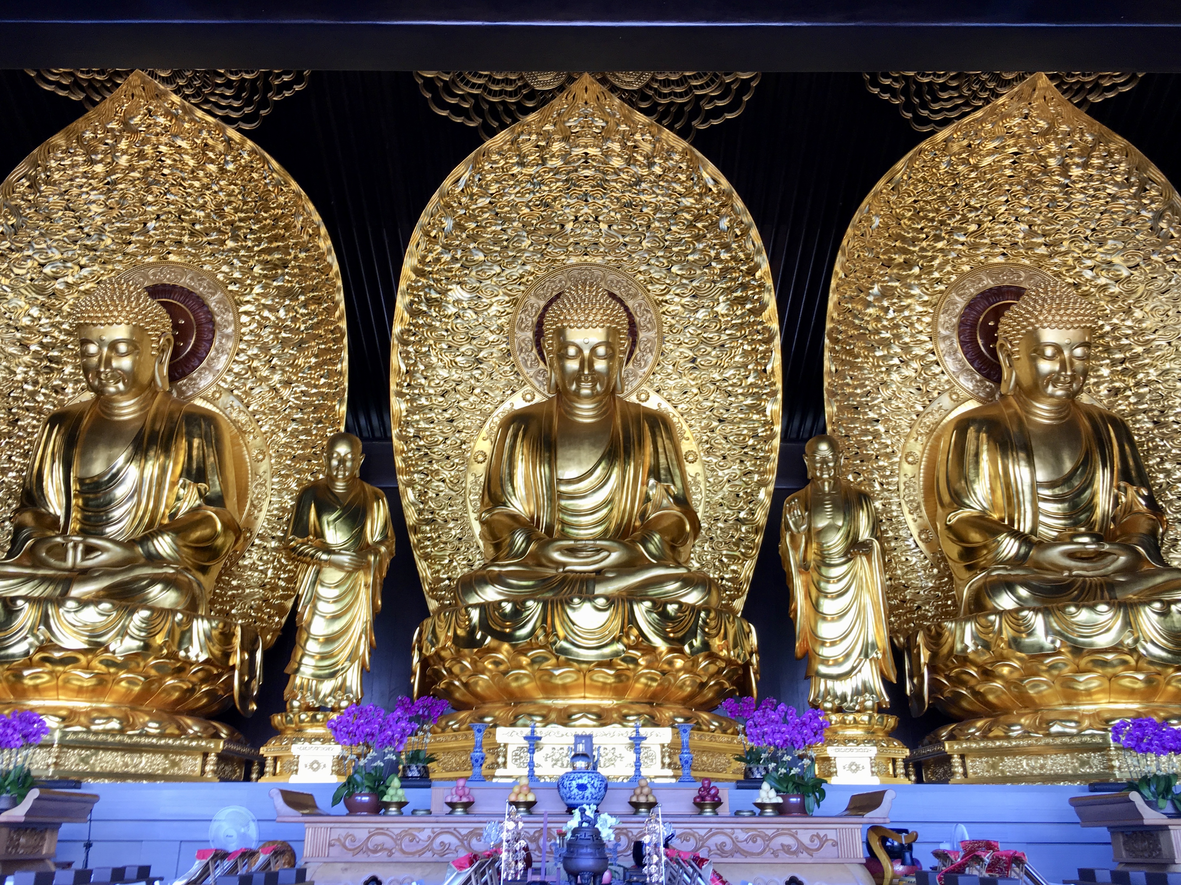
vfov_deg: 48.2
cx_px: 590
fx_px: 989
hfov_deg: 61.7
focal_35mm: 29
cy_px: 442
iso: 32
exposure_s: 1/50
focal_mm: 4.15
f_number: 2.2
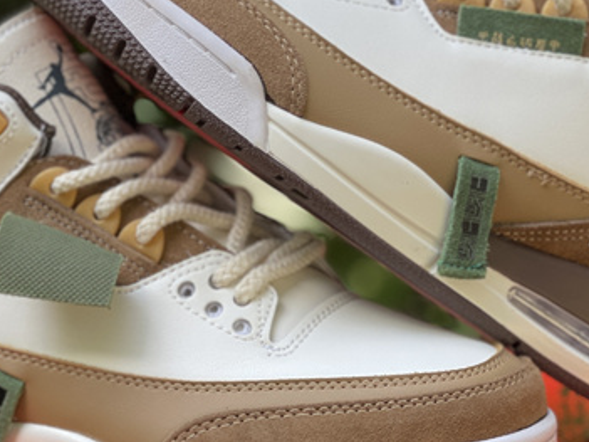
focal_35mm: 135
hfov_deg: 14.6
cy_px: 262
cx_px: 247
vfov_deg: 11.0
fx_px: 2296
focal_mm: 7.5
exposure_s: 1/121
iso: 50
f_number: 2.2
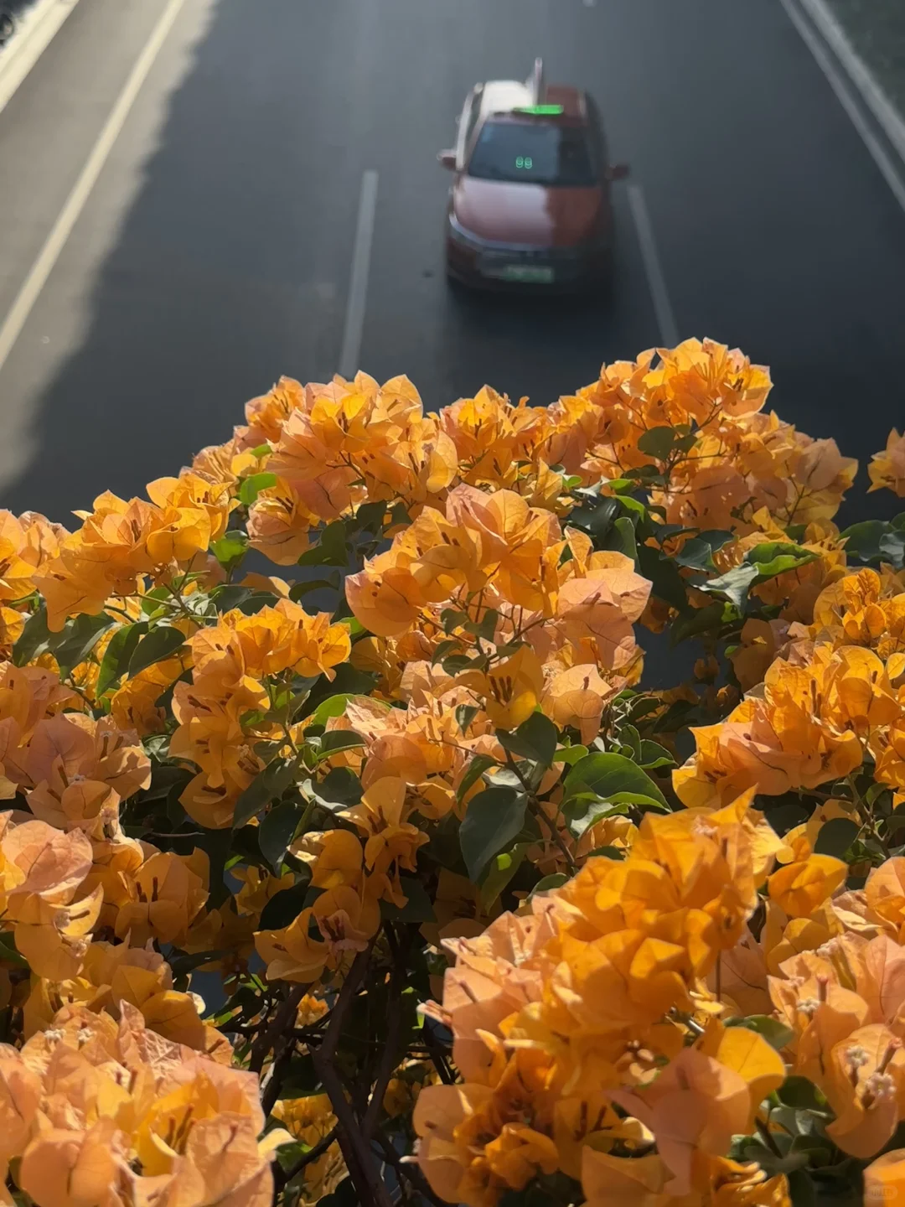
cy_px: 604
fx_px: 1673
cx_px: 452
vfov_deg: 39.7
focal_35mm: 48
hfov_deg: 30.3
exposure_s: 1/3058
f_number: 1.78
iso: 64
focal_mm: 6.86
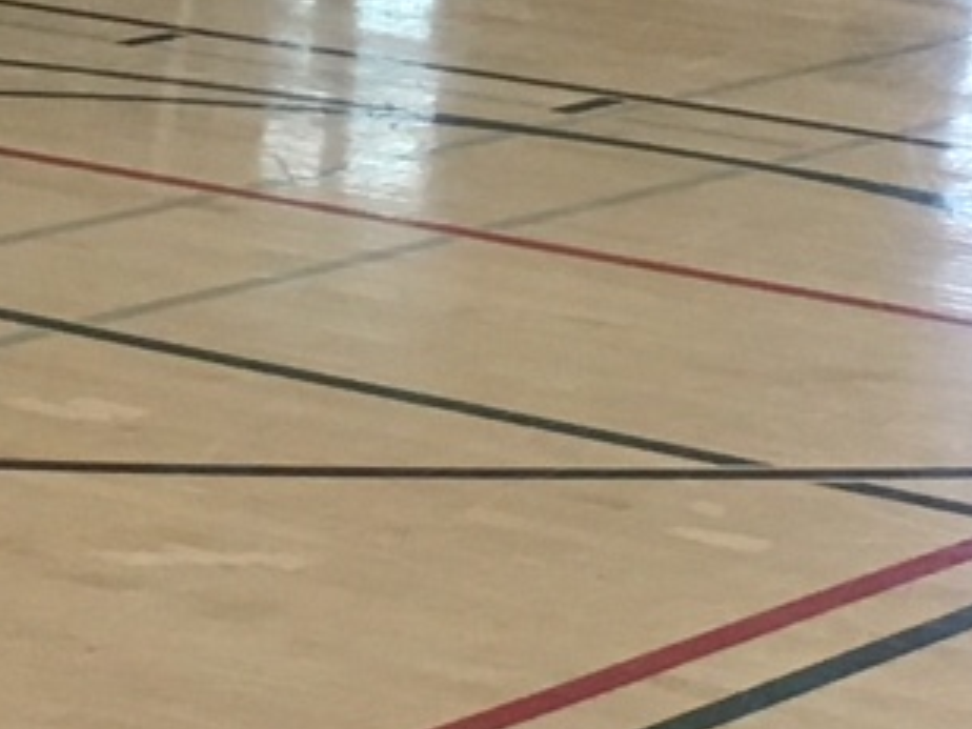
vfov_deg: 7.7
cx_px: -60
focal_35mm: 190
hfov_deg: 10.3
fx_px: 5335
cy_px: -293
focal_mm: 4.15
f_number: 2.2
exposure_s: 1/30
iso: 125
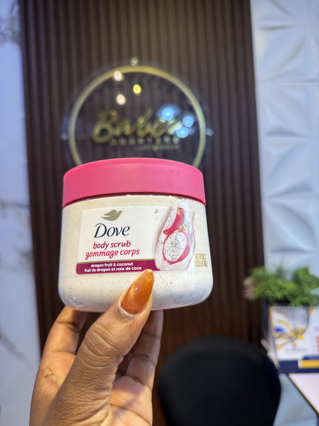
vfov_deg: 71.6
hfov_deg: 56.8
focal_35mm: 24
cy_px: 213
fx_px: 295
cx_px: 160
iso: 50
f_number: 1.78
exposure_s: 1/130
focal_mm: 6.76
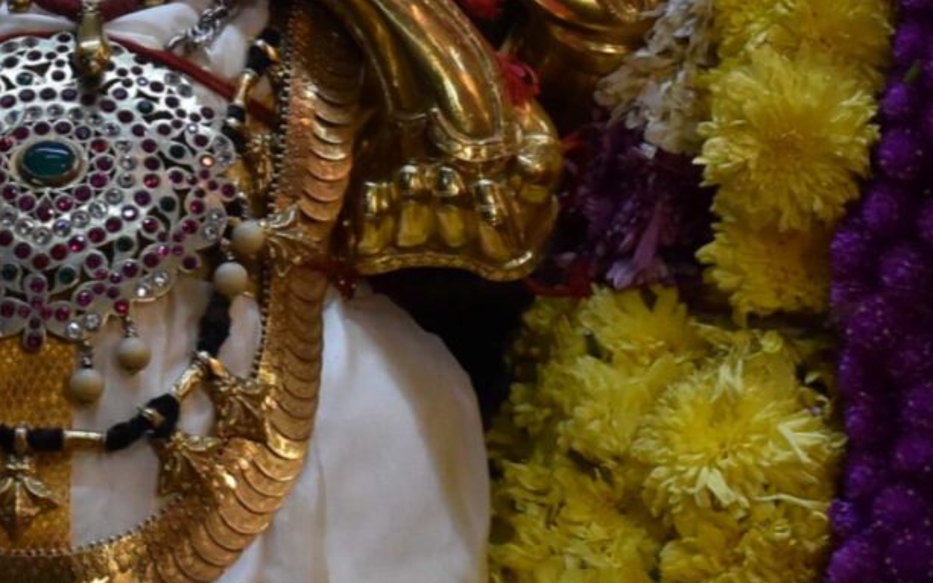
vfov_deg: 6.4
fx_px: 5188
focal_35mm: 204
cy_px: -162
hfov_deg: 10.3
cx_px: 205
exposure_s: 1/125
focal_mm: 32
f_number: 6.3
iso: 800
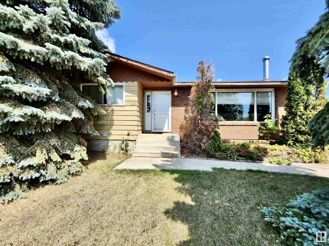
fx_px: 124
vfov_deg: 89.9
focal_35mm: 13
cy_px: 123
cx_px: 164
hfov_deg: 106.2
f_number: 2.2
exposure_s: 1/1053
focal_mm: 2.2
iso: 50
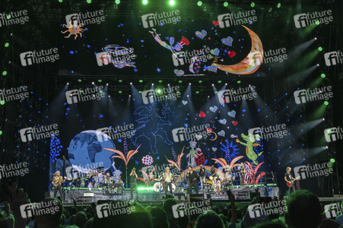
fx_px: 343
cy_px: 114
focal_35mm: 36
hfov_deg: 53.2
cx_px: 172
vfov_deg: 36.8
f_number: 8
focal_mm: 36
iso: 1600
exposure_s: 1/320
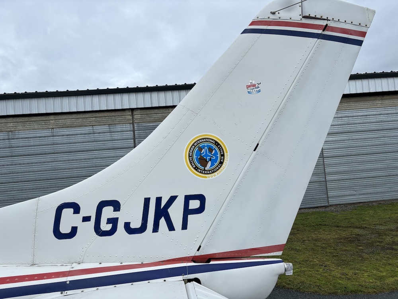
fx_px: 299
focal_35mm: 26
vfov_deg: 53.1
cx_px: 199
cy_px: 150
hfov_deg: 67.3
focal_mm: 5.96
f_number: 1.6
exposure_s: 1/1233
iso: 50
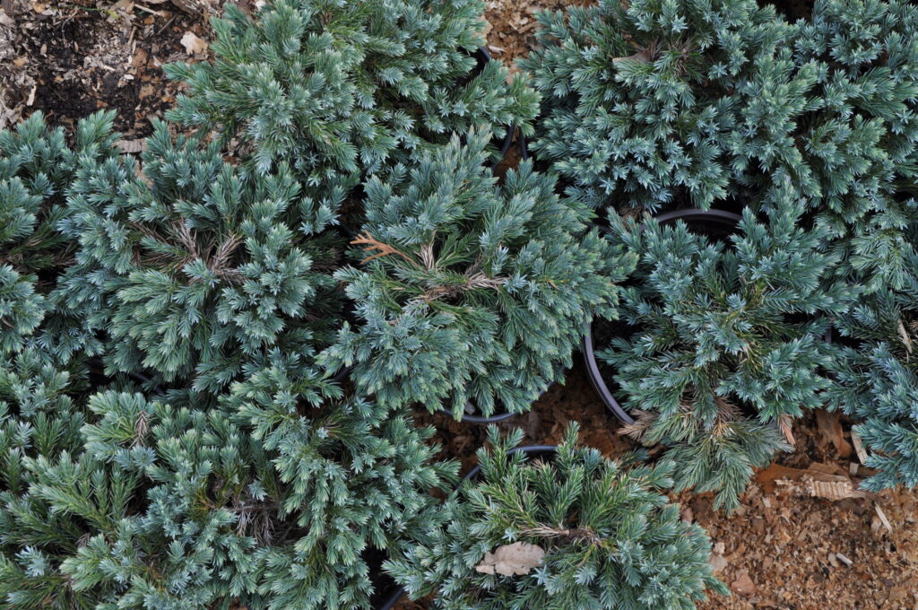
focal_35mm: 52
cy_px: 305
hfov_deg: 37.9
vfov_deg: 25.7
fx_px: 1337
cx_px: 459
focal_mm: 35
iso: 200
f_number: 11
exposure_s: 1/60
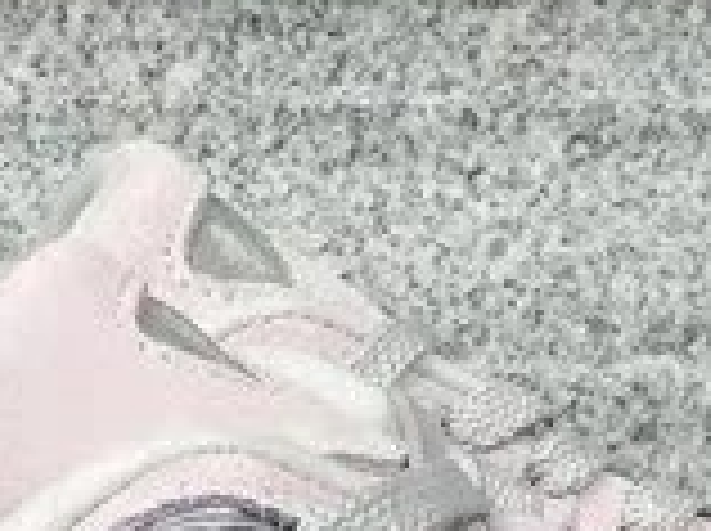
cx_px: 428
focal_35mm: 177
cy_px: 1384
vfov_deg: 7.6
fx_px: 3630
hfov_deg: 11.2
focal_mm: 3.3
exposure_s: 1/143
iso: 25
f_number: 2.4
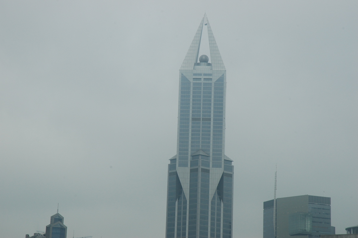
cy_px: 119
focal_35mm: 105
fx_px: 1043
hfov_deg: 19.5
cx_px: 179
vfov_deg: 13.0
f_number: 13
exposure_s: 1/640
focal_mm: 70
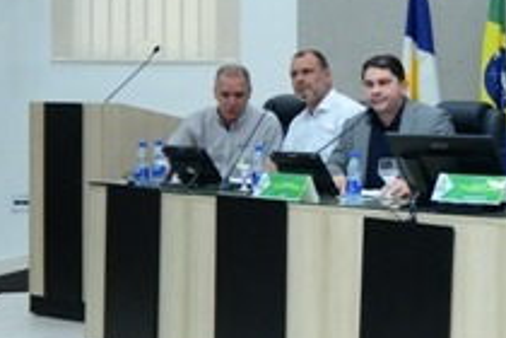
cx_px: 681
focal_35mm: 99
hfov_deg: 18.9
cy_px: 100
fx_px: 1391
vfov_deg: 13.8
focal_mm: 36
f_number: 2.8
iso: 2000
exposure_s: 1/320
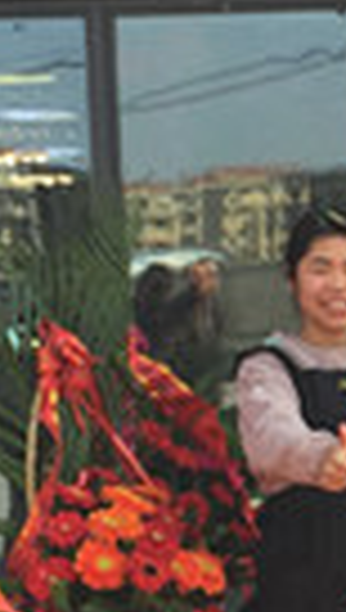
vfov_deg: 15.4
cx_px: 701
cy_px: 356
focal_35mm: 139
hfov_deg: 8.3
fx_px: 2256
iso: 32
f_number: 2.2
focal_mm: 4.15
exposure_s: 1/465
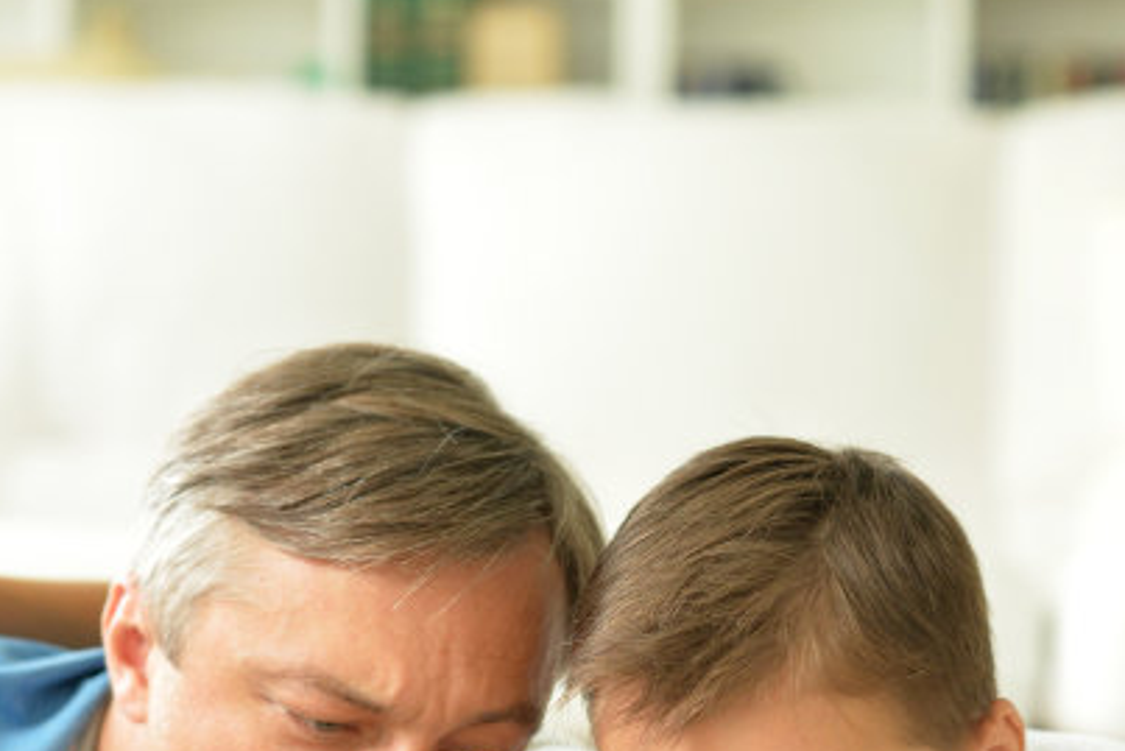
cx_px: 560
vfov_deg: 10.5
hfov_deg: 15.9
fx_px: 4032
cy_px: 818
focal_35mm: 129
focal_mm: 85
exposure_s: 1/80
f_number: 3.2
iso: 2500
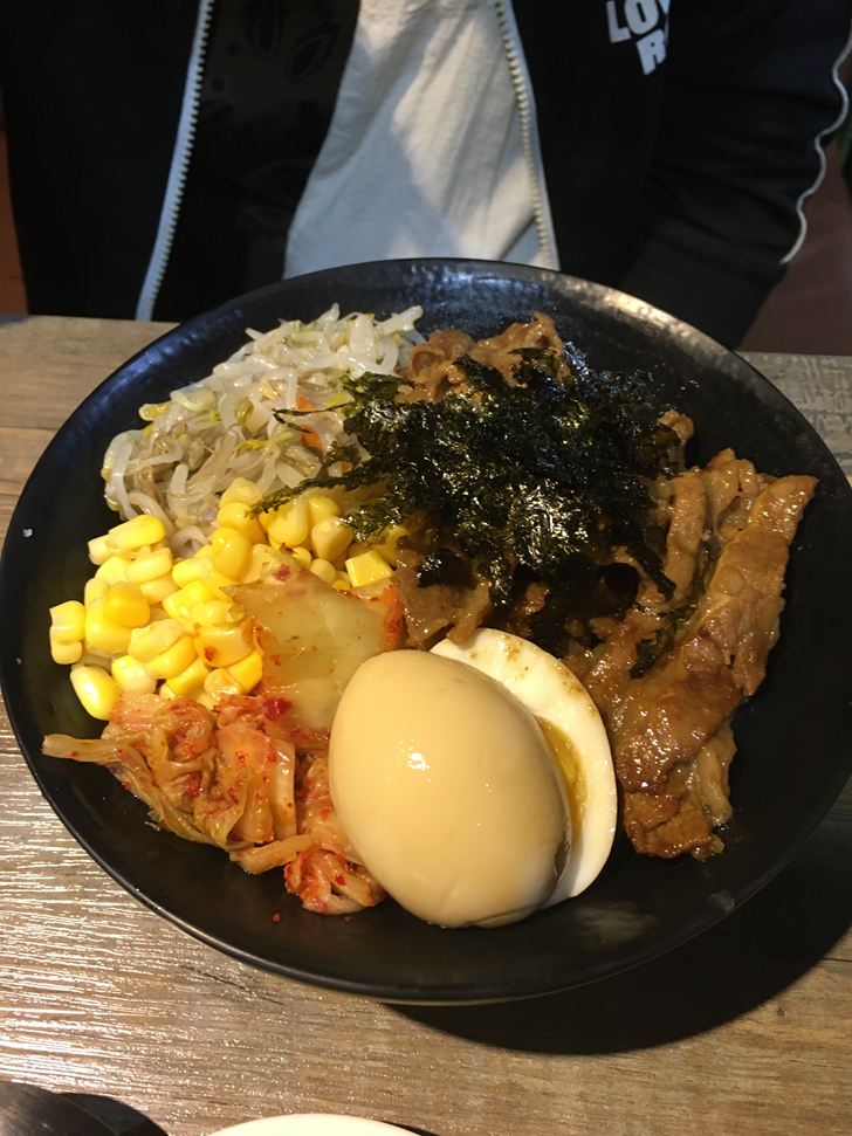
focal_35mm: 29
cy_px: 568
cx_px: 426
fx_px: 952
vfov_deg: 61.7
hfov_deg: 48.2
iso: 125
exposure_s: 1/30
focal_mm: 4.15
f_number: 2.2
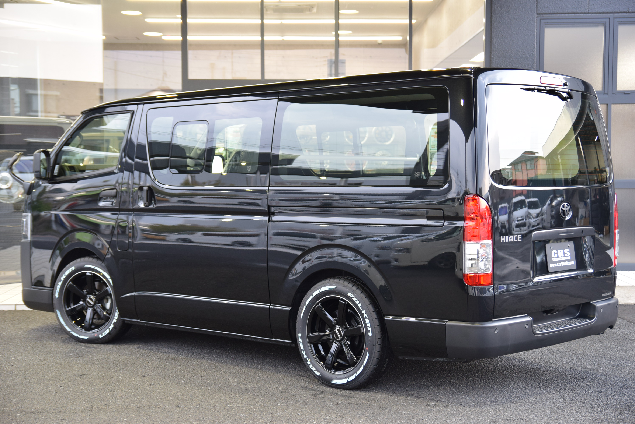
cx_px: 318
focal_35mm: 57
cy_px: 212
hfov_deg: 35.0
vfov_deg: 23.8
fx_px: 1006
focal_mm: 38
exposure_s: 1/80
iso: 400
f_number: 4.5
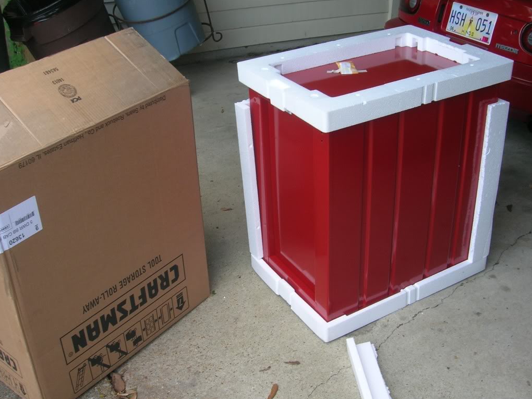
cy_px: 190
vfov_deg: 36.0
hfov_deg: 46.8
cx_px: 259
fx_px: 615
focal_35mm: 40
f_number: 4.9
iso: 50
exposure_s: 1/37.7
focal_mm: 5.7
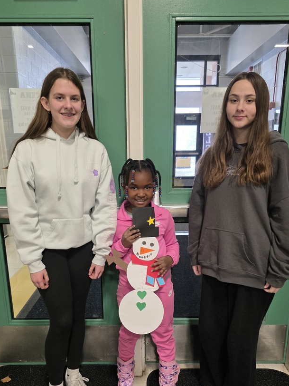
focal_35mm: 29
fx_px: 323
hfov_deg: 48.2
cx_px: 147
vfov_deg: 61.0
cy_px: 236
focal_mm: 6.3
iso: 160
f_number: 1.7
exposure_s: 1/120
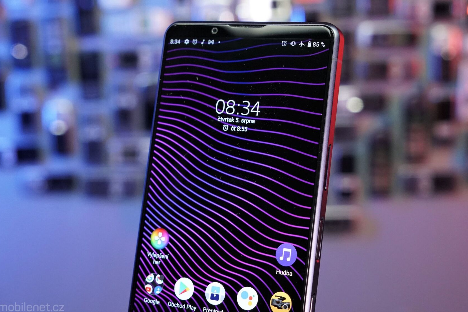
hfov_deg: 35.1
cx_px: 232
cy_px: 146
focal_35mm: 57
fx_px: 741
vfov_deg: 23.8
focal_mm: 50
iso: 5000
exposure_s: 1/160
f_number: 7.1
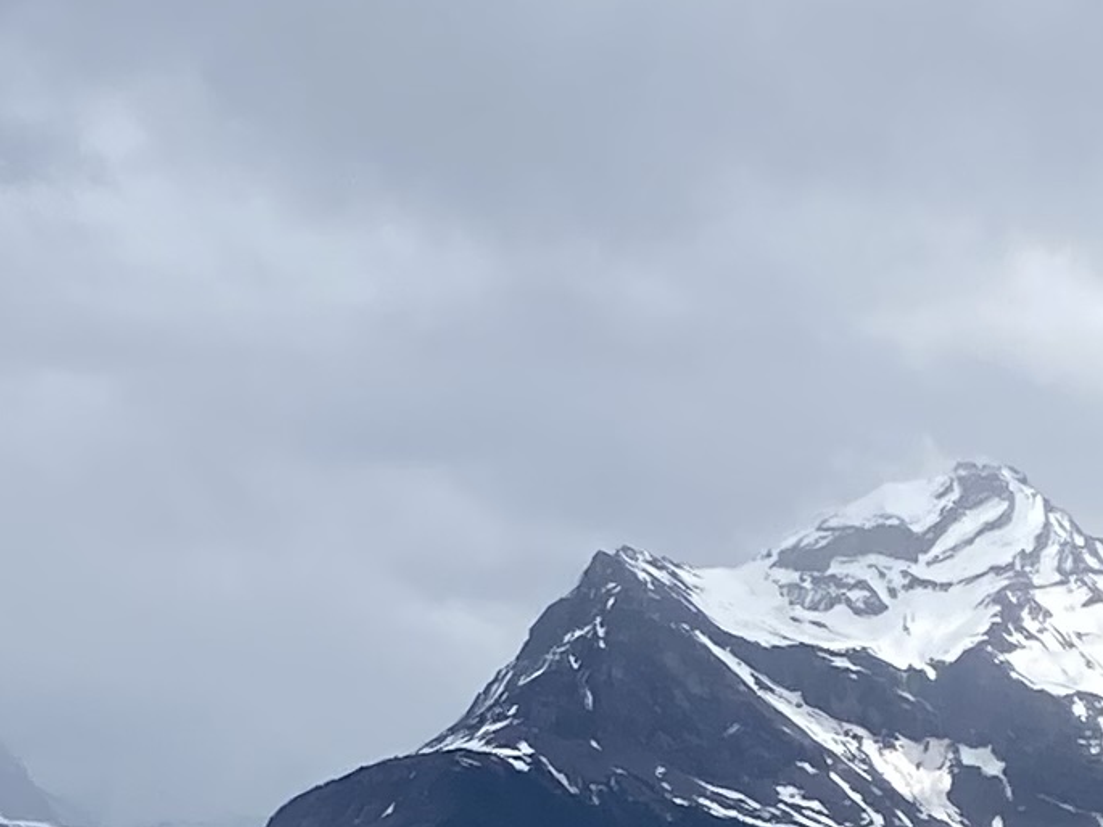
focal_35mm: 153
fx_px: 4876
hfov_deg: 12.8
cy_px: 1025
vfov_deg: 9.6
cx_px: 203
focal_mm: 4.25
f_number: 1.8
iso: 32
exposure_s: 1/8850
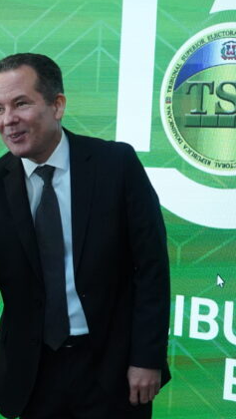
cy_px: 213
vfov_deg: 28.2
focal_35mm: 75
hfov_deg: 15.7
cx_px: -21
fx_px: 832
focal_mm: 29
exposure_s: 1/320
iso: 5000
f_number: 4.5
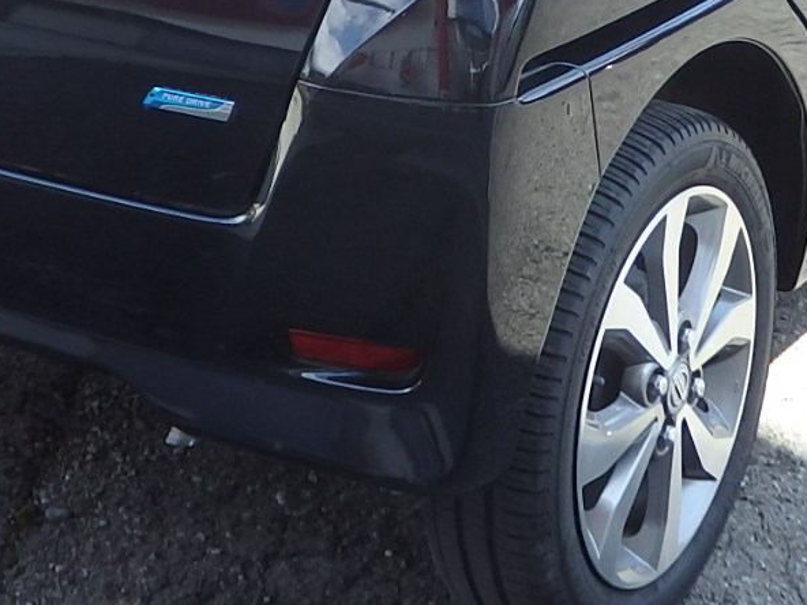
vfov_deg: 13.2
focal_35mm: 107
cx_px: 420
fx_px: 2494
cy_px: -267
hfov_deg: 18.4
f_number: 9.7
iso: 125
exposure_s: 1/250
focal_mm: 6
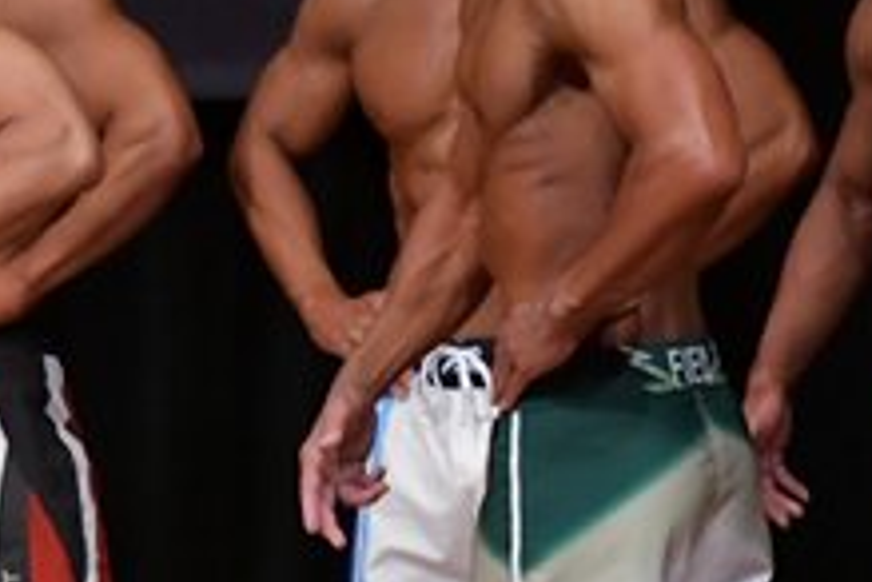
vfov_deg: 1.4
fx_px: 23130
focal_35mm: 955
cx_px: 567
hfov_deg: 2.2
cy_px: 375
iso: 5000
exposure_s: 1/400
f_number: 5.6
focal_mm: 180
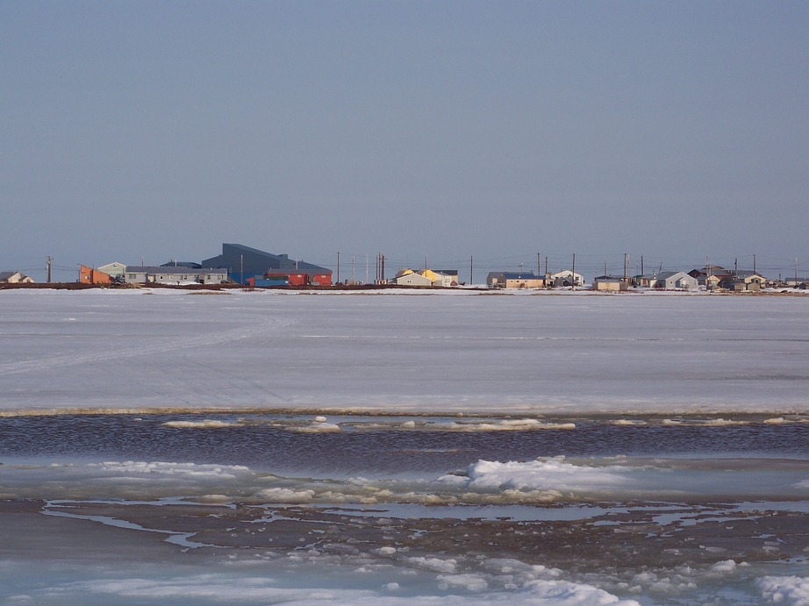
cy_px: 303
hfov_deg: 10.1
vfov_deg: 7.6
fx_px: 4579
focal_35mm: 196
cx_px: 404
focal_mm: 31.6
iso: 64
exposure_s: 1/640
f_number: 5
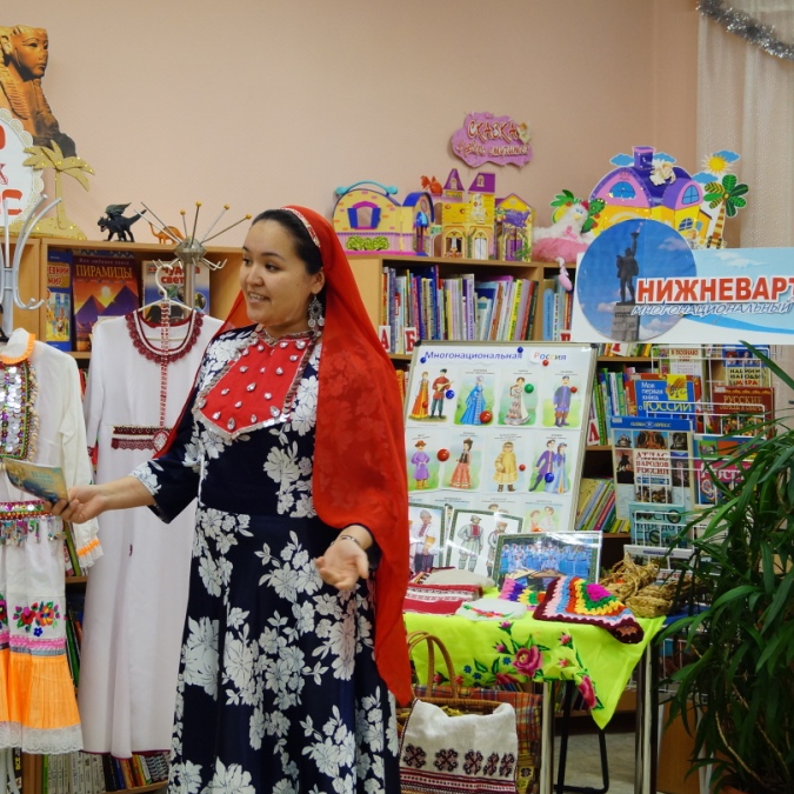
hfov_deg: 25.6
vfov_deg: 25.7
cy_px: 396
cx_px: 256
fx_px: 1739
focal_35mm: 67
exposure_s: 1/60
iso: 500
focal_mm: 35
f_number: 5
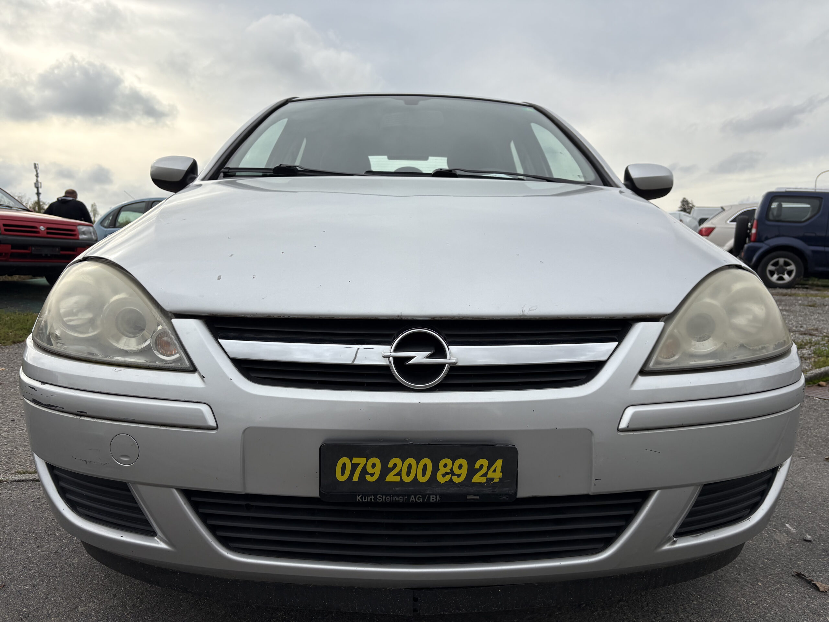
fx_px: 623
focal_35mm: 26
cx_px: 414
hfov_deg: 67.3
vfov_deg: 53.1
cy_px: 311
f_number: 1.6
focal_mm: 5.96
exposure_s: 1/2985
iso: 50
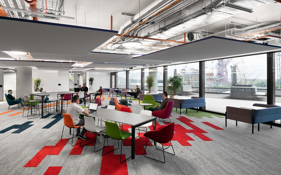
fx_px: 153
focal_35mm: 20
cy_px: 86
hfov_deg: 85.1
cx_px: 141
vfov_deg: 59.6
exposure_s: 1
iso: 100
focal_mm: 19
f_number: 10
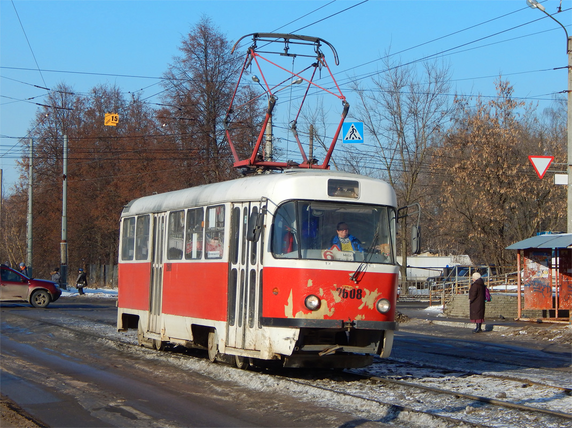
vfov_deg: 14.2
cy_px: 214
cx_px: 286
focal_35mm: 104
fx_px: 1716
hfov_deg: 18.9
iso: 125
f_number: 4.5
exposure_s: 1/1000
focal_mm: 18.7
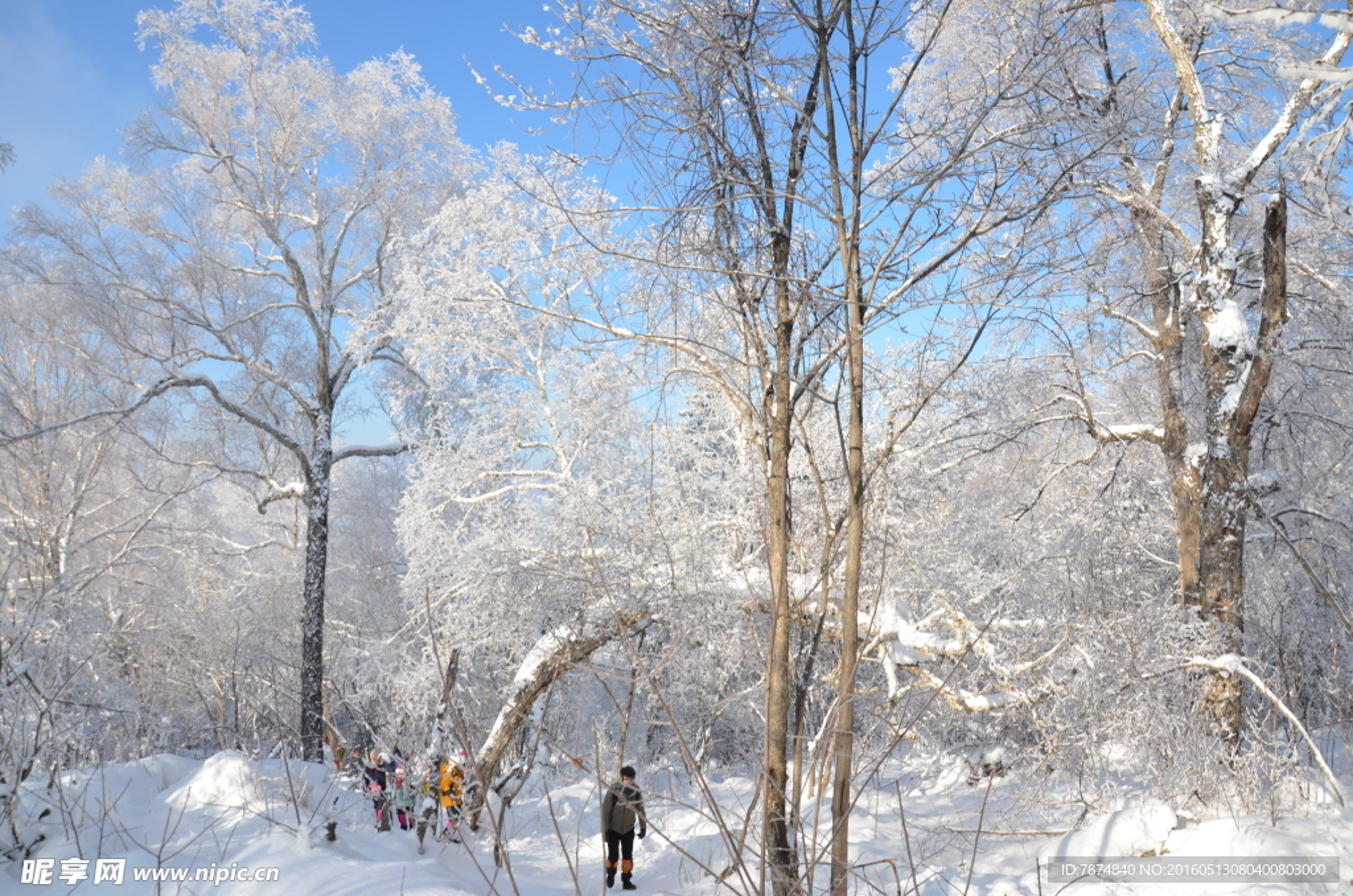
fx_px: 1013
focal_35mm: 27
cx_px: 676
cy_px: 448
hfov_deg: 67.5
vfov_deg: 47.7
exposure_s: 1/250
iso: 100
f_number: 8
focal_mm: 18
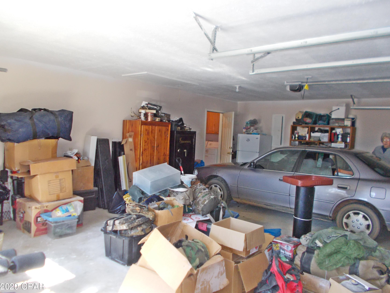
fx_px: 304
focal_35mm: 27
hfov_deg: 65.3
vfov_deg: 51.4
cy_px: 148
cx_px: 195
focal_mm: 4.6
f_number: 3.2
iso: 280
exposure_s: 1/30
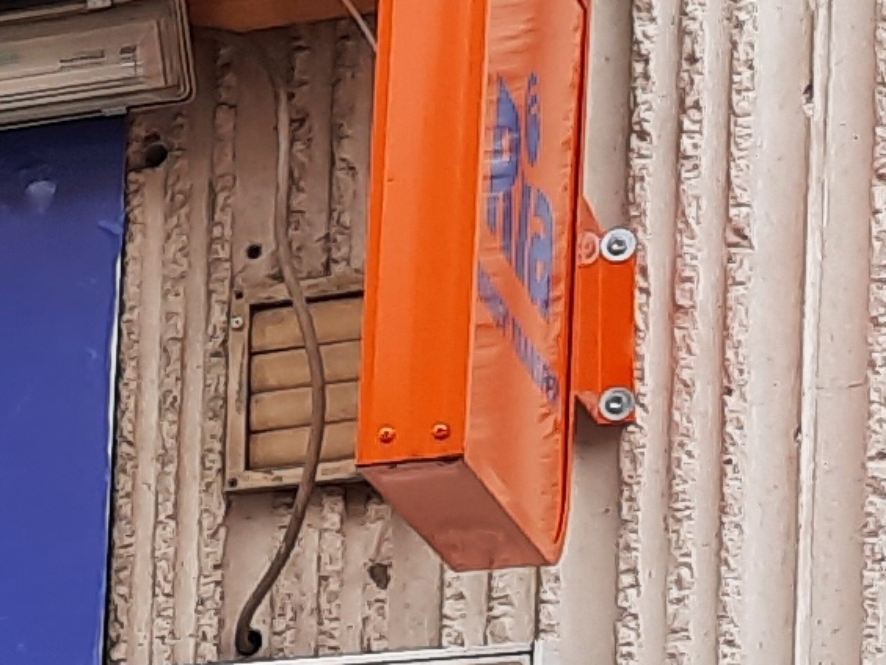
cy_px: 1514
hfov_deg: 9.8
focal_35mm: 177
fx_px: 4531
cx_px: -1284
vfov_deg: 7.9
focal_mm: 4.6
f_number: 2
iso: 32
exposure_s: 1/162
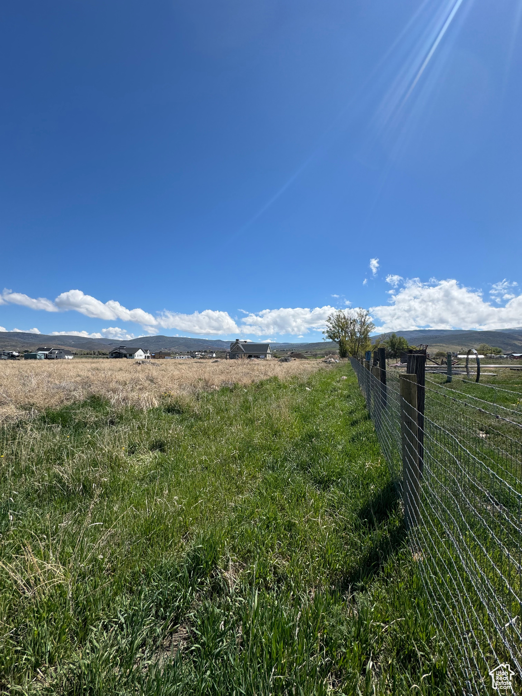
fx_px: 281
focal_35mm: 14
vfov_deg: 102.1
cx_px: 261
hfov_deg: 85.7
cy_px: 348
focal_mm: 2.22
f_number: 2.2
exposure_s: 1/2342
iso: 50
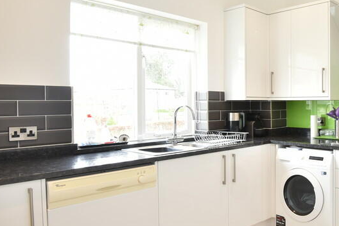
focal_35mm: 33
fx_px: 311
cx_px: 312
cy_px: 109
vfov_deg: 40.0
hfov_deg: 50.1
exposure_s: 1/20
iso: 800
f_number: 7.1
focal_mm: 17
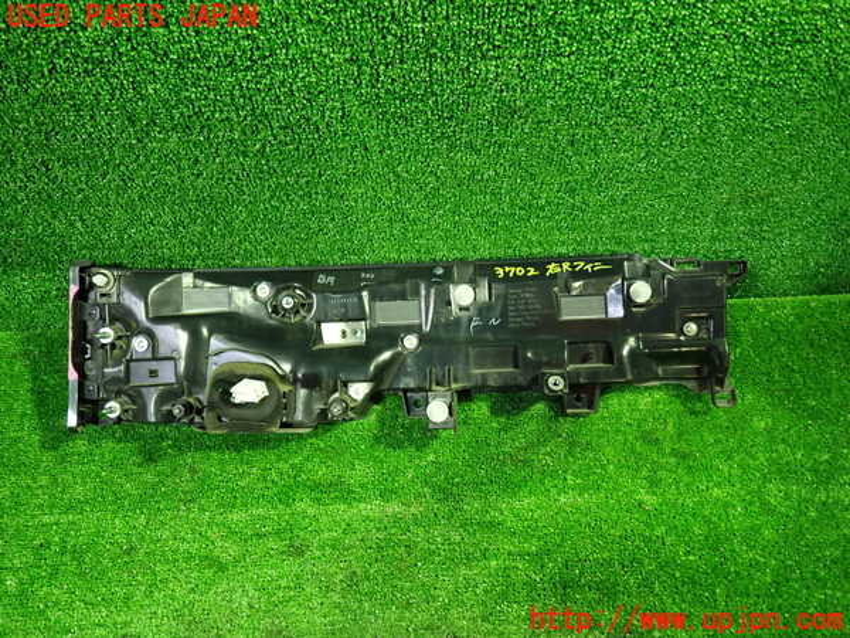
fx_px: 614
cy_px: 319
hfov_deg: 69.4
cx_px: 425
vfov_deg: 54.9
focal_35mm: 25
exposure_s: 1/30
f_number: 2
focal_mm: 4.5
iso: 800
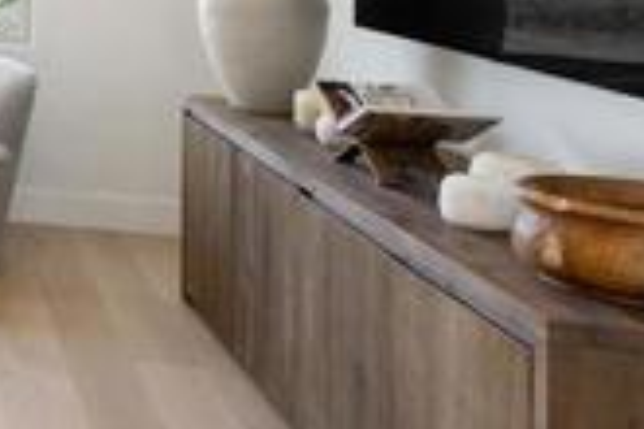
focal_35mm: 62
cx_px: -527
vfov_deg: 20.6
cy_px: -74
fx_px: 1109
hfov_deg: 21.1
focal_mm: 16
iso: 500
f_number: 9
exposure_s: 1/10
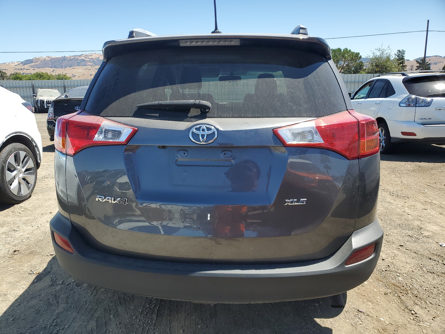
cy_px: 167
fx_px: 334
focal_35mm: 26
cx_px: 222
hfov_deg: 67.3
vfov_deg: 53.1
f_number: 1.5
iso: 50
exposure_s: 1/2000
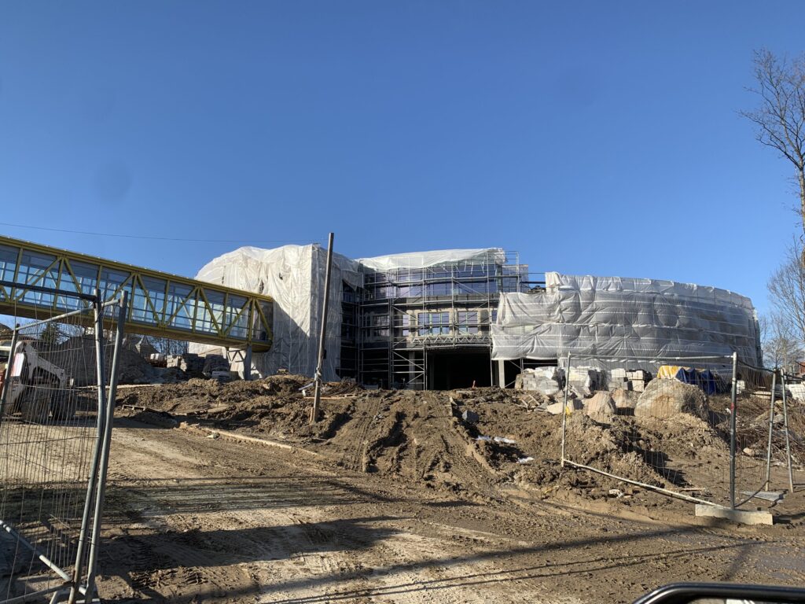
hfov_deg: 67.3
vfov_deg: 53.1
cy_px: 302
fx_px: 605
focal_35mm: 26
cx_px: 402
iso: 25
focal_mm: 4.25
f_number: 1.8
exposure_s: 1/1748
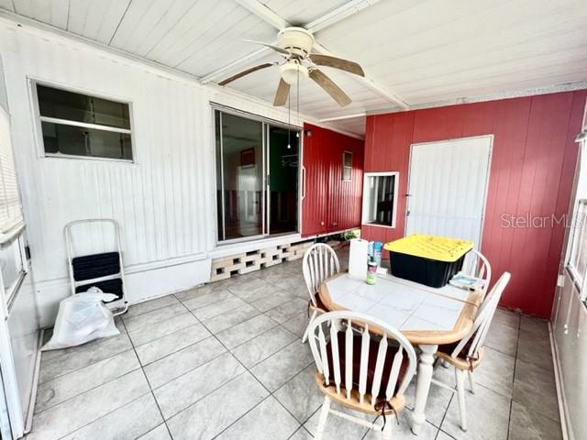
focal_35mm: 13
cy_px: 220
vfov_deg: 89.9
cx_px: 294
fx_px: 220
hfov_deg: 106.2
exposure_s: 1/122
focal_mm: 1.57
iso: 64
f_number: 1.8
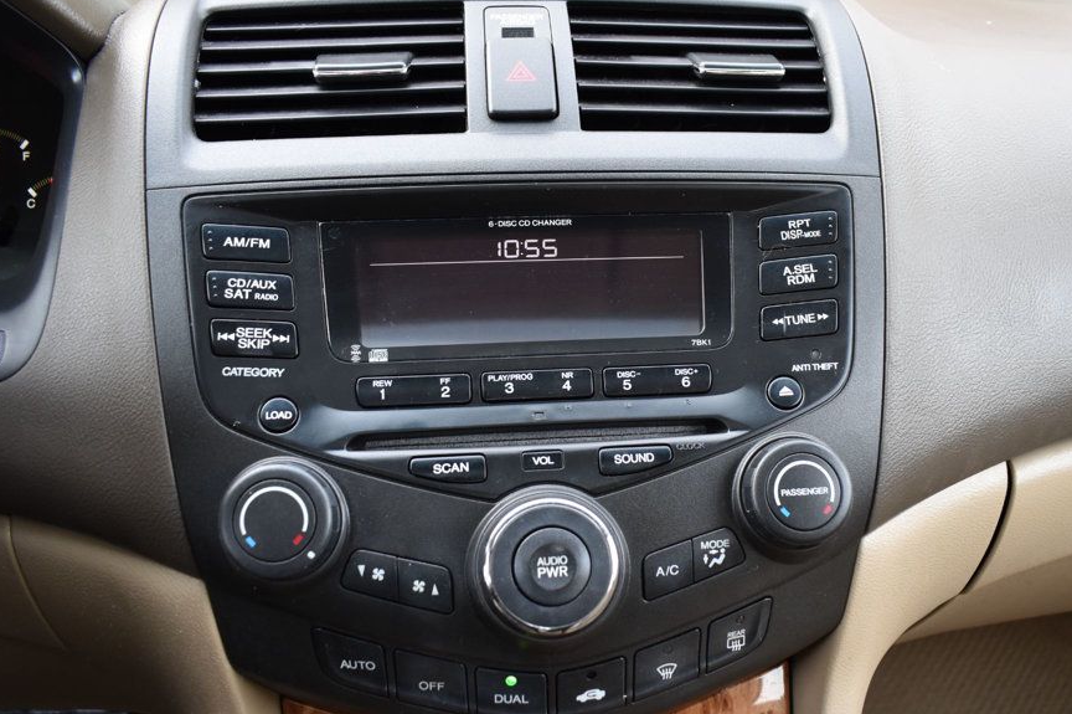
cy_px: 384
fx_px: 952
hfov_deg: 58.5
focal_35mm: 32
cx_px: 608
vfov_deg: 41.0
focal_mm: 18
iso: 400
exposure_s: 1/80
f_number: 4.5
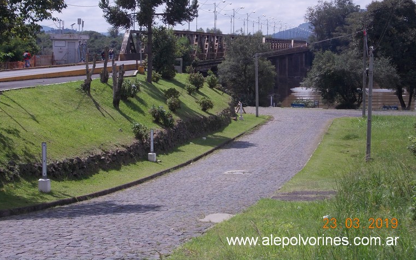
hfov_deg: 27.1
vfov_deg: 17.1
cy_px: 103
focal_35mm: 76
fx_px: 862
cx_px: 209
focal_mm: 10
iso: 80
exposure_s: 1/160
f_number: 8.6
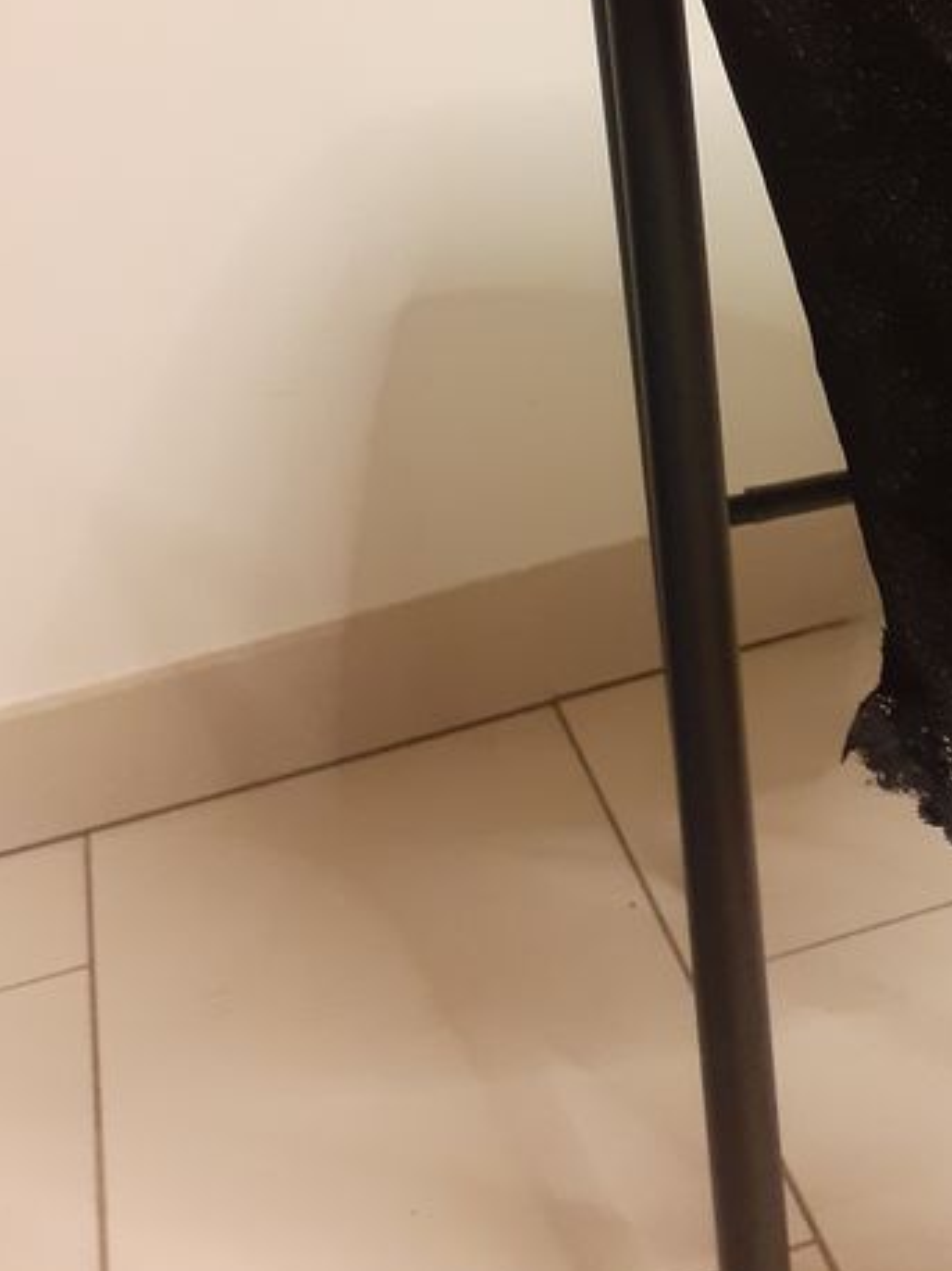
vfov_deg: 31.9
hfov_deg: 24.4
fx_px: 2165
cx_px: 763
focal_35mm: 59
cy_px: 255
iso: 250
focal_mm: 3.6
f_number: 1.9
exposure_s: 1/25
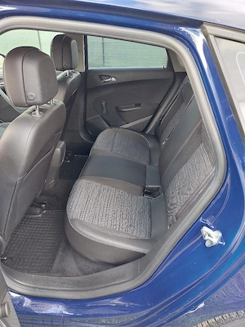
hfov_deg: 56.8
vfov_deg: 71.6
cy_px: 164
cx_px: 122
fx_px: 226
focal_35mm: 24
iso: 125
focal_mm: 5.23
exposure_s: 1/50
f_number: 1.8
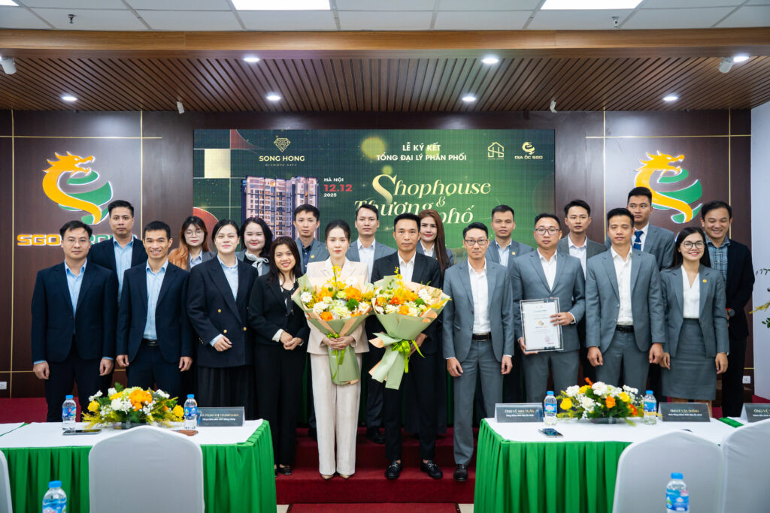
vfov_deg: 34.2
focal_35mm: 39
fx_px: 834
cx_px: 385
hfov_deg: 49.5
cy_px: 256
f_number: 3.5
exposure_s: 1/200
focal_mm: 26
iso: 640
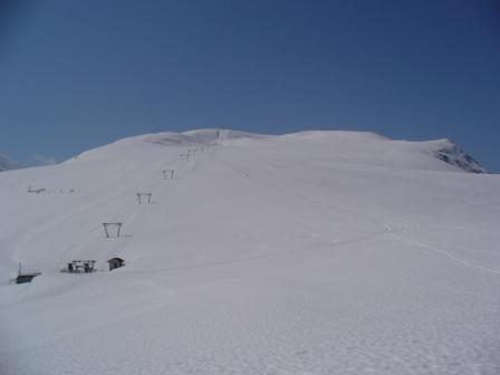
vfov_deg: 38.7
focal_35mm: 37
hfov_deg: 50.1
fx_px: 534
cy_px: 188
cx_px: 250
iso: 80
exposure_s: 1/2000
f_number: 5.6
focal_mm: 6.1
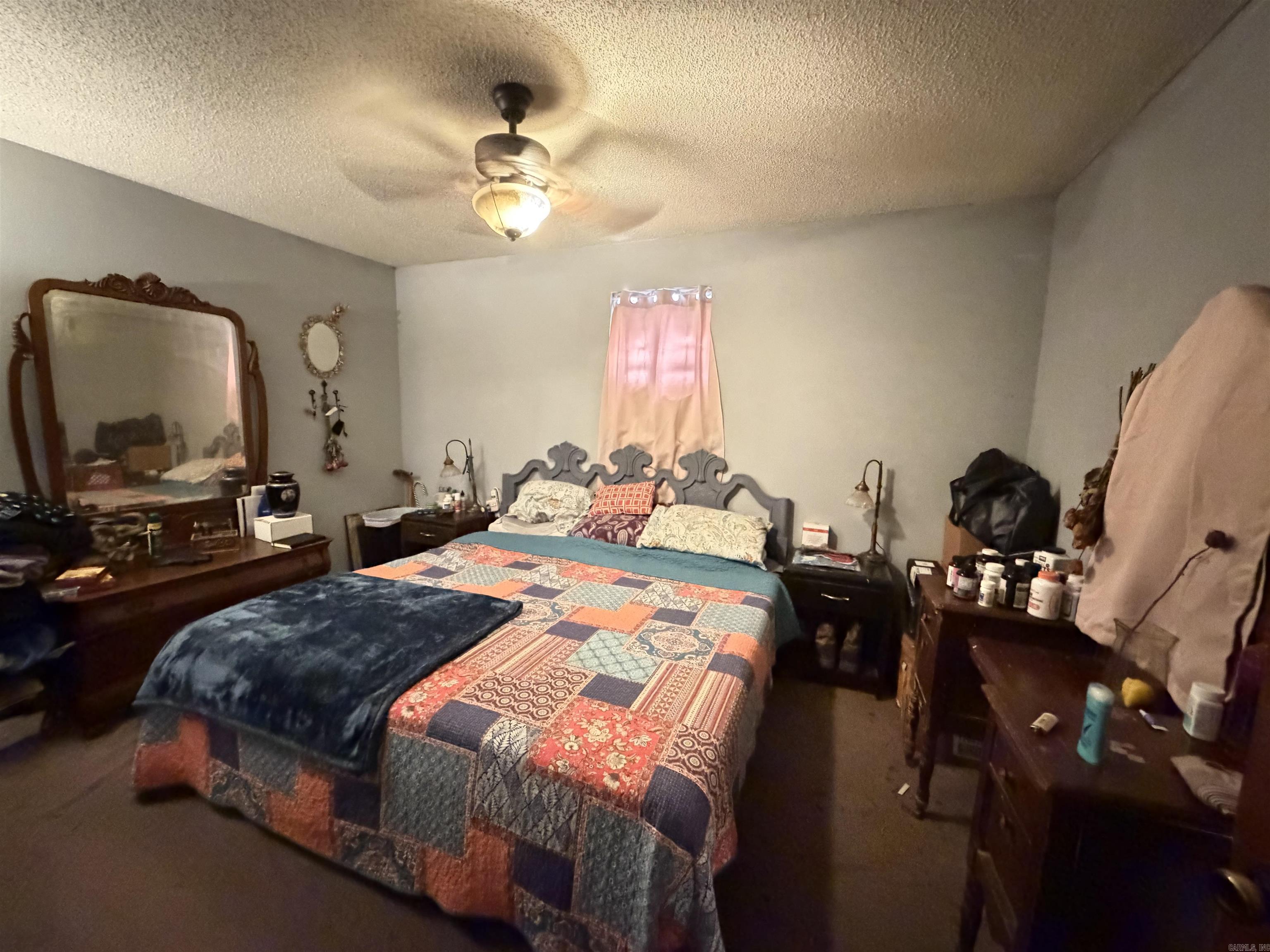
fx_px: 514
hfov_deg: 102.1
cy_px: 476
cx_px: 635
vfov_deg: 85.7
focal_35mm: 14
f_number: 2.2
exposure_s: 1/24
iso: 2500
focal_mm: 2.22
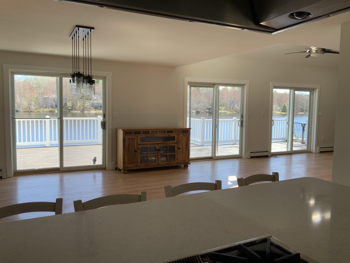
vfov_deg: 48.2
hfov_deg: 61.7
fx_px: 293
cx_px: 175
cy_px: 132
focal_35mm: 29
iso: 20
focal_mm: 3
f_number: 1.8
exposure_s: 1/122
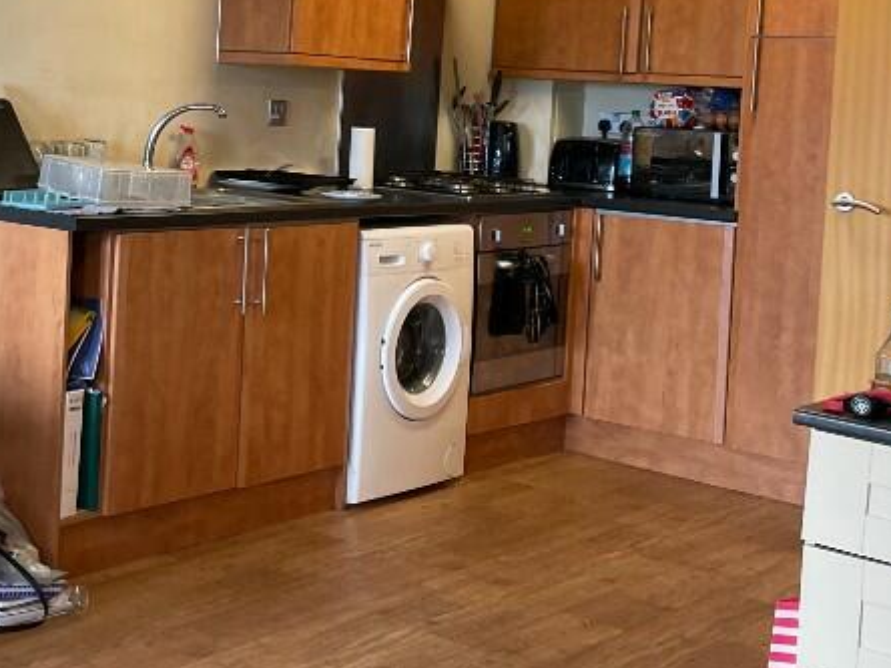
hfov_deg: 30.9
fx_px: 1544
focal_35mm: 60
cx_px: 116
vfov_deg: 24.0
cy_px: 134
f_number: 1.6
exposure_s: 1/60
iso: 160
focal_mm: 4.2
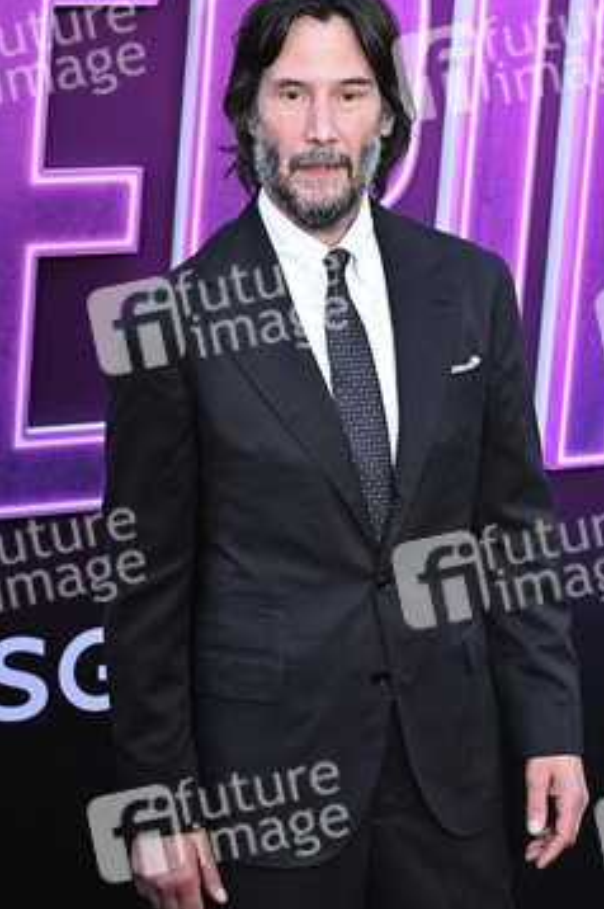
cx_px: 292
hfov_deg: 15.9
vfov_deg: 23.7
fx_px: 2168
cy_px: 442
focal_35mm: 86
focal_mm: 77
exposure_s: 1/320
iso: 1600
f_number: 5.6
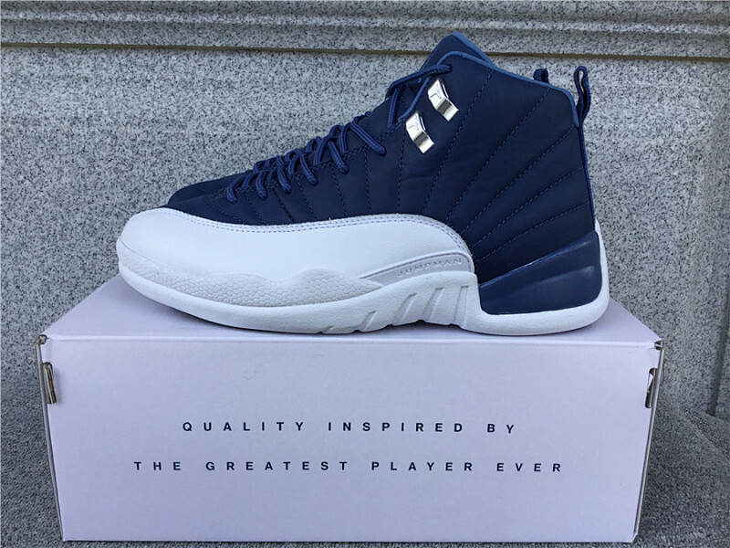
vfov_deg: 45.4
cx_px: 365
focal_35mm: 31
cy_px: 274
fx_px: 654
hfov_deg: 58.4
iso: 25
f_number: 2.4
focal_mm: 3.3
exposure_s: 1/356
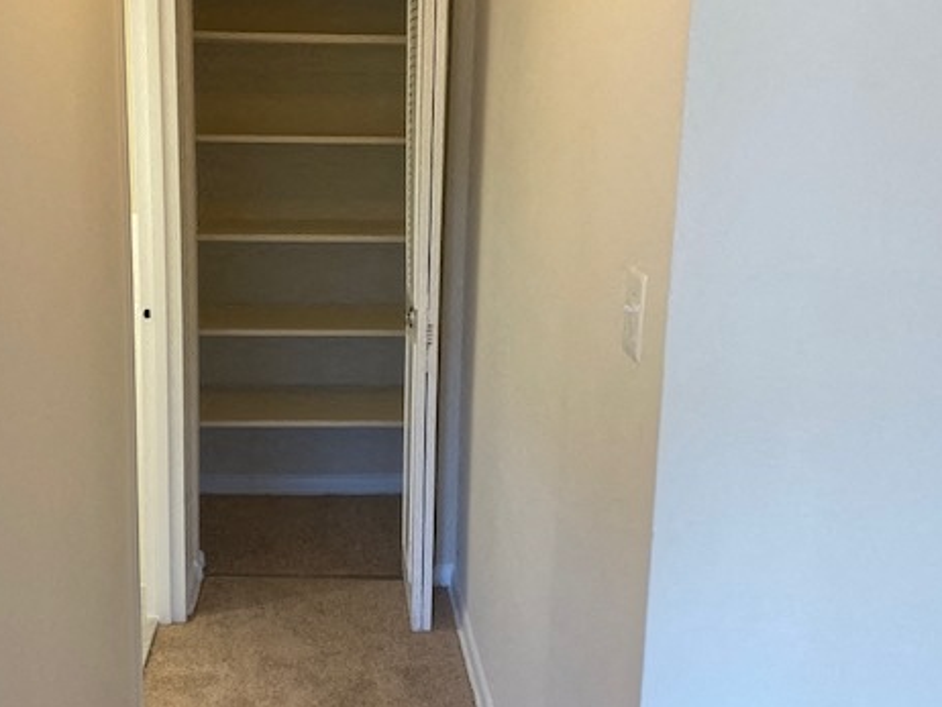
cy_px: 289
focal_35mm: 36
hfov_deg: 50.9
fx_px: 980
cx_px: 363
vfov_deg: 39.6
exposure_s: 1/120
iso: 100
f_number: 1.8
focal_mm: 4.25
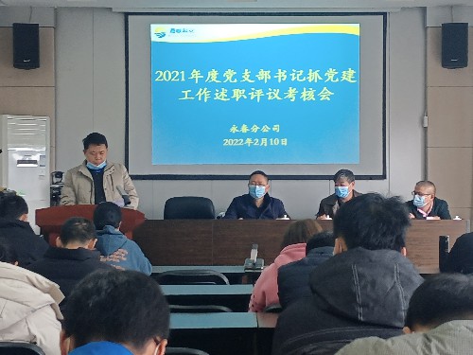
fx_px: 984
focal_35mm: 72
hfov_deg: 27.0
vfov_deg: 20.4
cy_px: 178
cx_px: 236
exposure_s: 1/33.3
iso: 180
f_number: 1.8
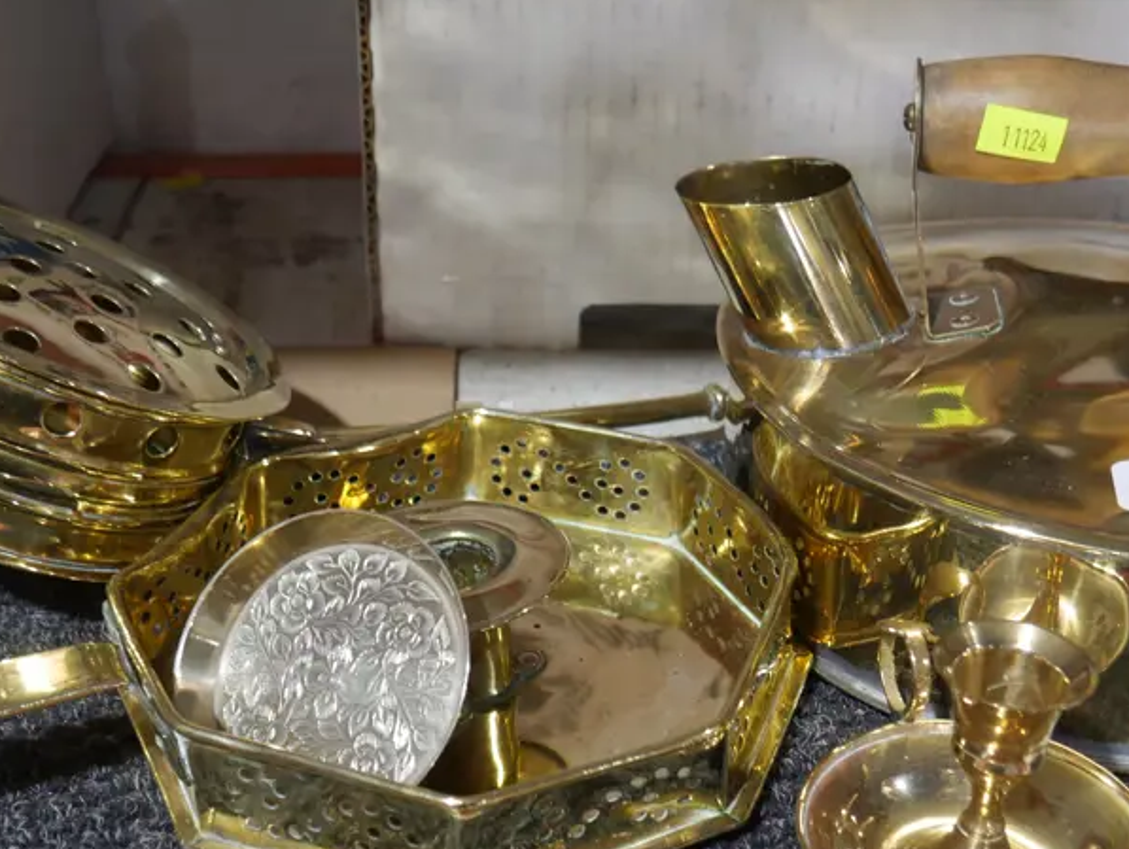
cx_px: 586
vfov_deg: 30.0
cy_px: 583
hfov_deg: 39.6
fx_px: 1567
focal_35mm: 48
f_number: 3.5
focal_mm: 14
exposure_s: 1/60
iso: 500
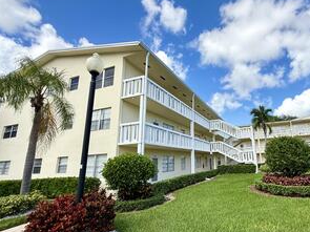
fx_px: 170
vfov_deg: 68.6
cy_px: 124
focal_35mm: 19
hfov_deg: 81.7
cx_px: 208
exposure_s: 1/1125
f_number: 2.2
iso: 50
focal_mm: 2.22
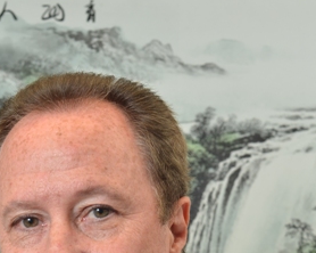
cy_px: 334
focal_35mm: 162
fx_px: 1514
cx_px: 115
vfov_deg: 9.4
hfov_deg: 11.9
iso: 200
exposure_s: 1/125
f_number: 5.6
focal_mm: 50
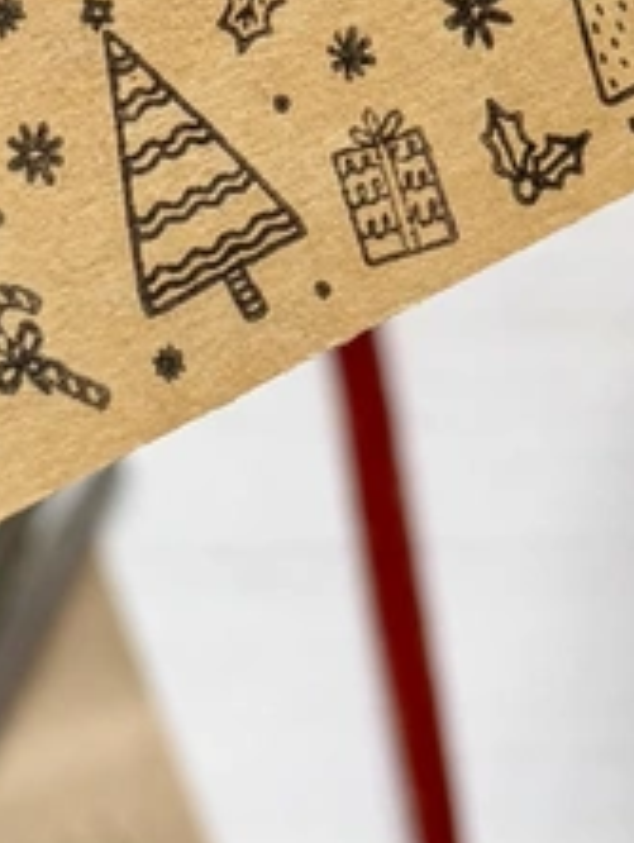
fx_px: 2510
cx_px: 72
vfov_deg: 18.3
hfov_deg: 14.3
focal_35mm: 103
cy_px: -118
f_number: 1.6
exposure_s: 1/91
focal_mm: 5.96
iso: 125
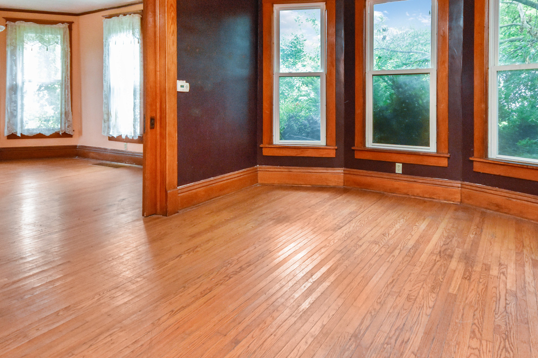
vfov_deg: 53.5
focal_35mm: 23
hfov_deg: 74.4
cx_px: 325
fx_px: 349
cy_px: 123
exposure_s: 1/60
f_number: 4.2
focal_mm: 11.5
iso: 2200
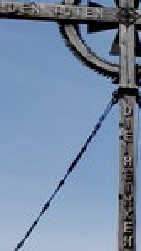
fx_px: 743
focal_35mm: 112
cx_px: 364
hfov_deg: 9.4
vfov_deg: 18.9
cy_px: 200
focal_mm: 1.78
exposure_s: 1/2653
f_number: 2.4
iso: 50
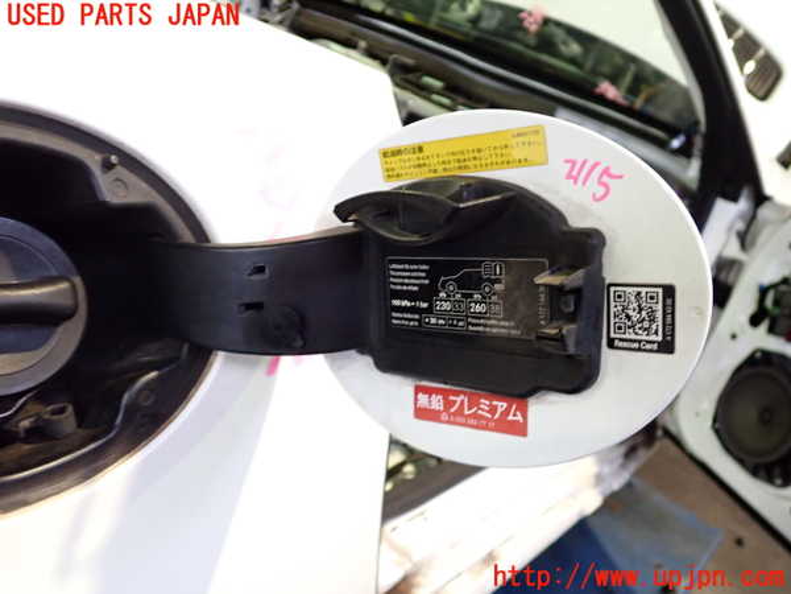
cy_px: 297
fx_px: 686
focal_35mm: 30
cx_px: 396
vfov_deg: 46.8
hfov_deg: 60.0
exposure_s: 1/30
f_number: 2.3
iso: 500
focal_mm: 5.4
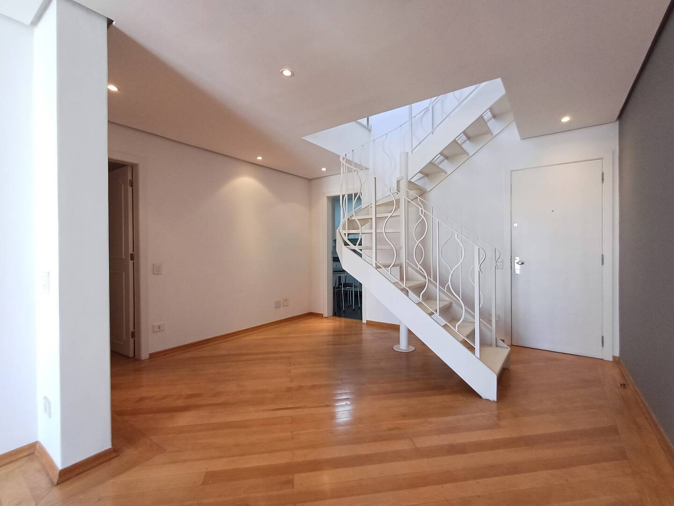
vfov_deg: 78.1
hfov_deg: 94.5
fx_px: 312
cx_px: 337
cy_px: 253
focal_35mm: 16
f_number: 2.2
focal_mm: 1.64
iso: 100
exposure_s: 1/60
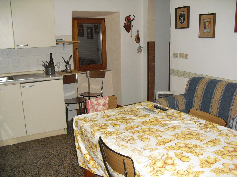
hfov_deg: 51.4
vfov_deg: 39.7
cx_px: 118
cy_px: 88
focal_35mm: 36
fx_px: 246
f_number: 3.1
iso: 400
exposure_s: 1/60
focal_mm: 6.3
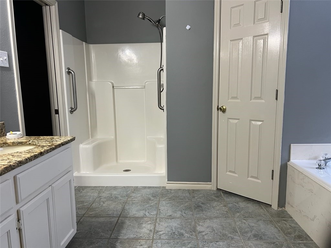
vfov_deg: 53.1
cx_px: 166
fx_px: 249
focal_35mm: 26
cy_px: 124
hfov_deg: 67.3
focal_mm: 5.7
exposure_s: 1/60
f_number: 1.5
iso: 80
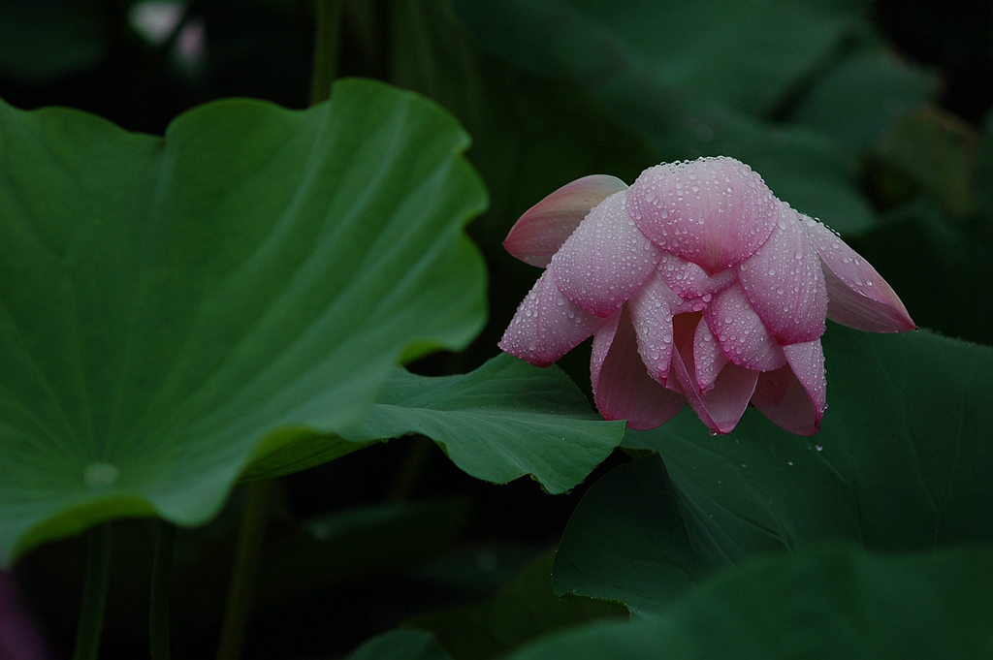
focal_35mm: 315
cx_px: 496
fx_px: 8682
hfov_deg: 6.5
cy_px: 330
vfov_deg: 4.4
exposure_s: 1/250
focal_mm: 210
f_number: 4.5
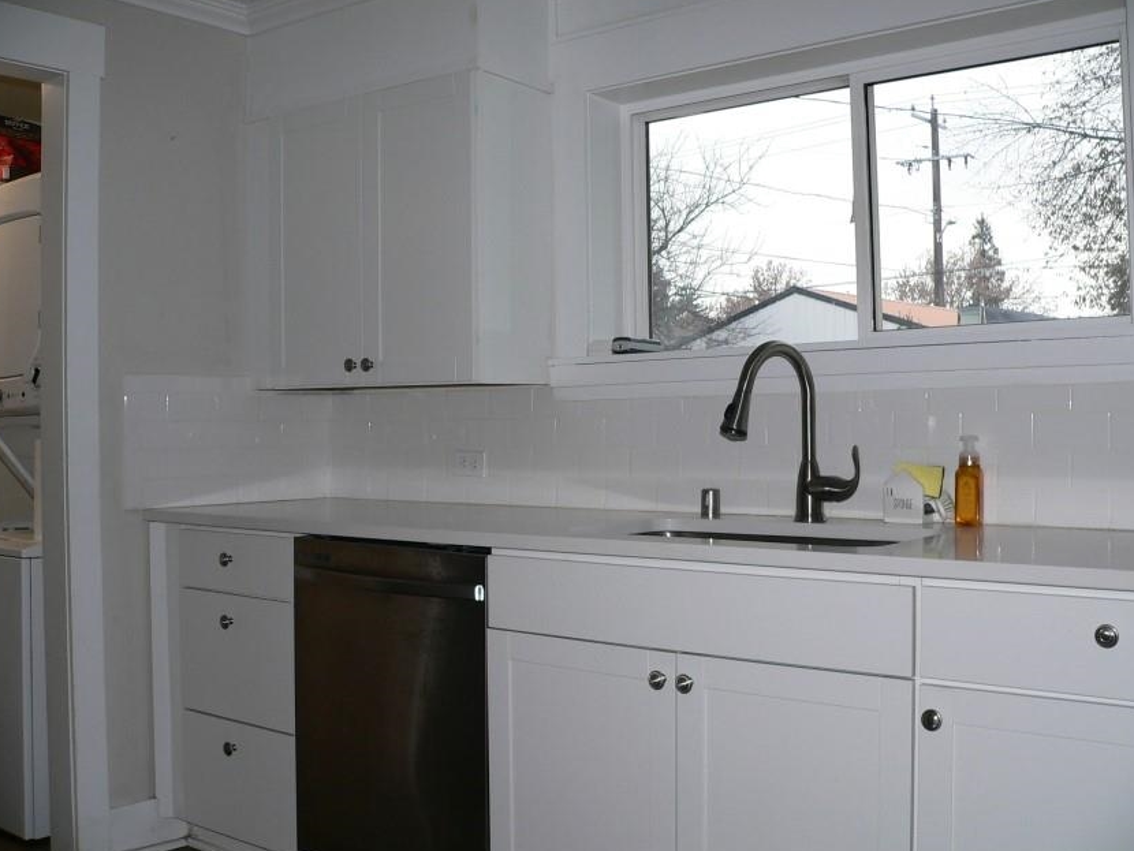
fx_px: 1212
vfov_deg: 38.7
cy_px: 422
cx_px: 565
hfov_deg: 50.1
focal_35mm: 37
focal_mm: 6
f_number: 2.8
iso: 100
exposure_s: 1/60
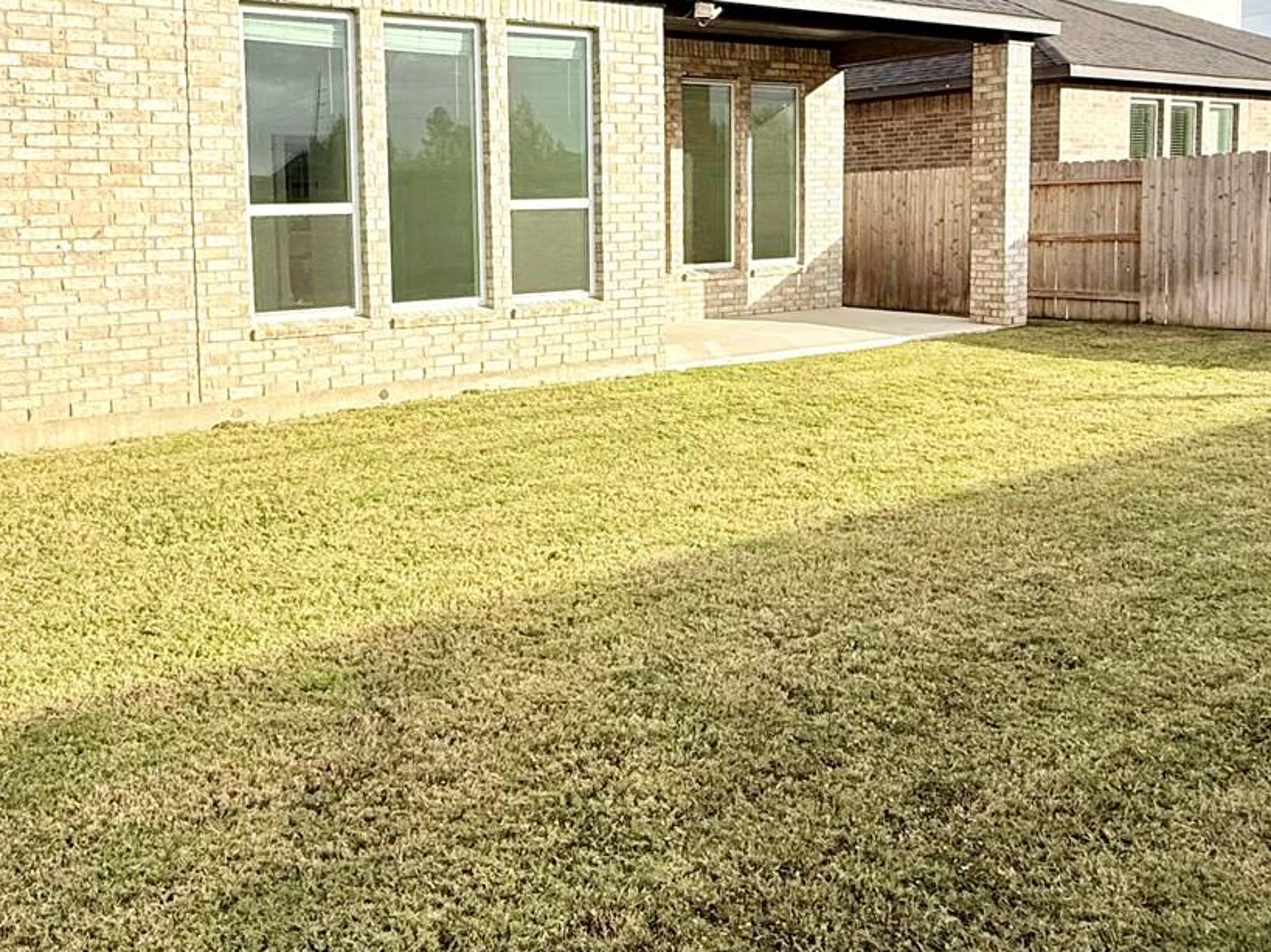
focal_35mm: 35
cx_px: 480
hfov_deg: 52.1
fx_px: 1285
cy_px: 336
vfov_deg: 40.3
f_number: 2.2
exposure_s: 1/1145
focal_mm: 2.22
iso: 50
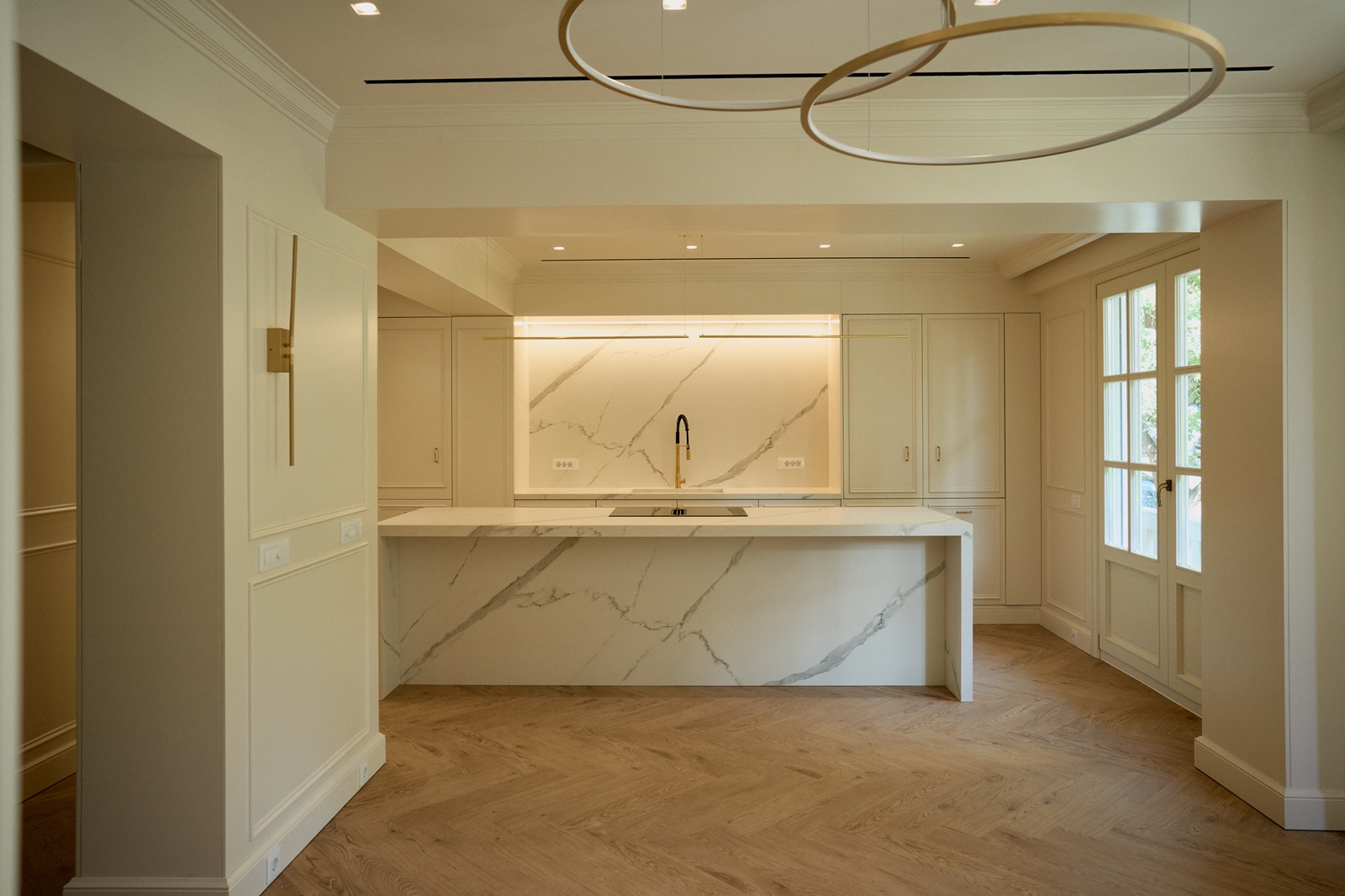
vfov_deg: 53.1
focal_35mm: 24
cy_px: 448
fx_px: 896
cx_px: 672
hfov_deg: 73.8
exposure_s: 1/125
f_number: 4
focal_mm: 24
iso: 640
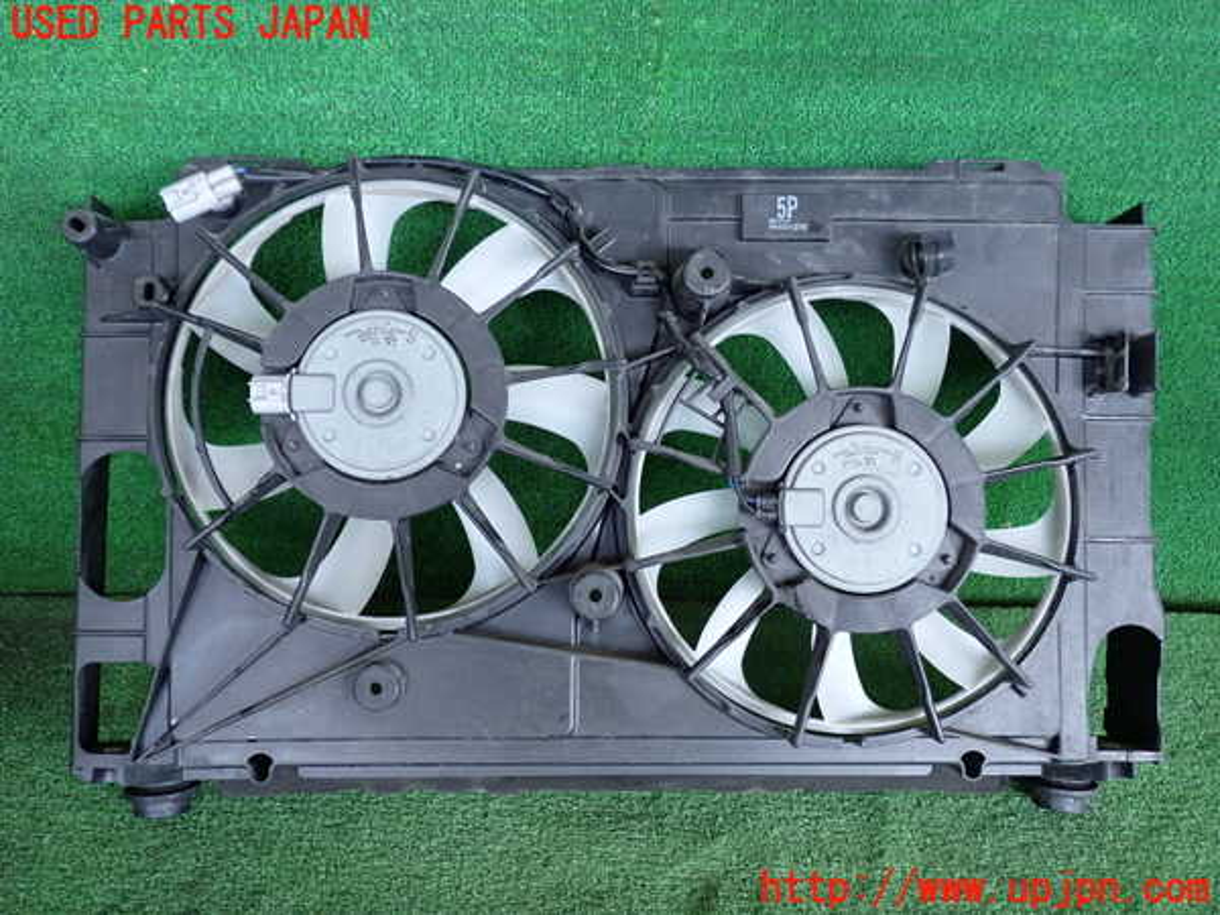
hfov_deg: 60.0
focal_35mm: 30
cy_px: 458
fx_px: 1057
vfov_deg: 46.8
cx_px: 610
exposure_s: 1/125
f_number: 2.3
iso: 250
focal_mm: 5.4
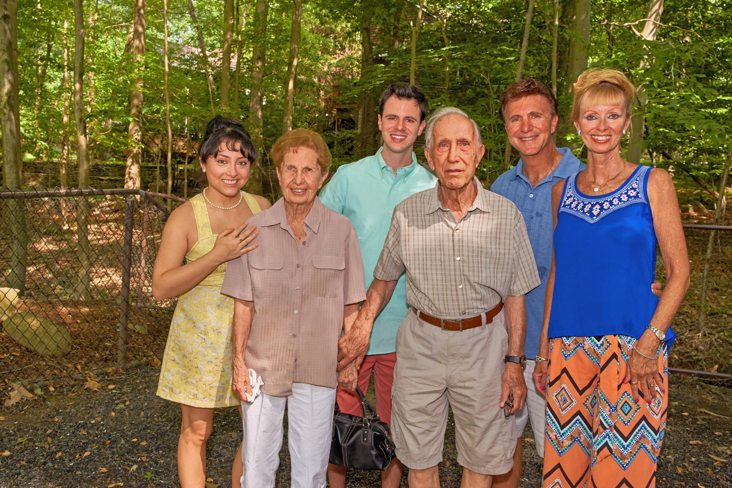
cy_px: 244
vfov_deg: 37.9
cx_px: 366
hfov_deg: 54.4
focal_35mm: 35
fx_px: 712
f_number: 9
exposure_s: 1/250
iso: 500
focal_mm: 35
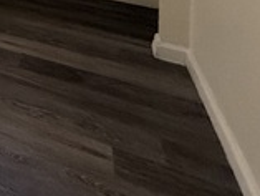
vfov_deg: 19.1
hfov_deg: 19.0
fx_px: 428
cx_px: -265
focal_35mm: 57
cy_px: -163
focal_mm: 2.22
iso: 400
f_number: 2.2
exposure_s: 1/60
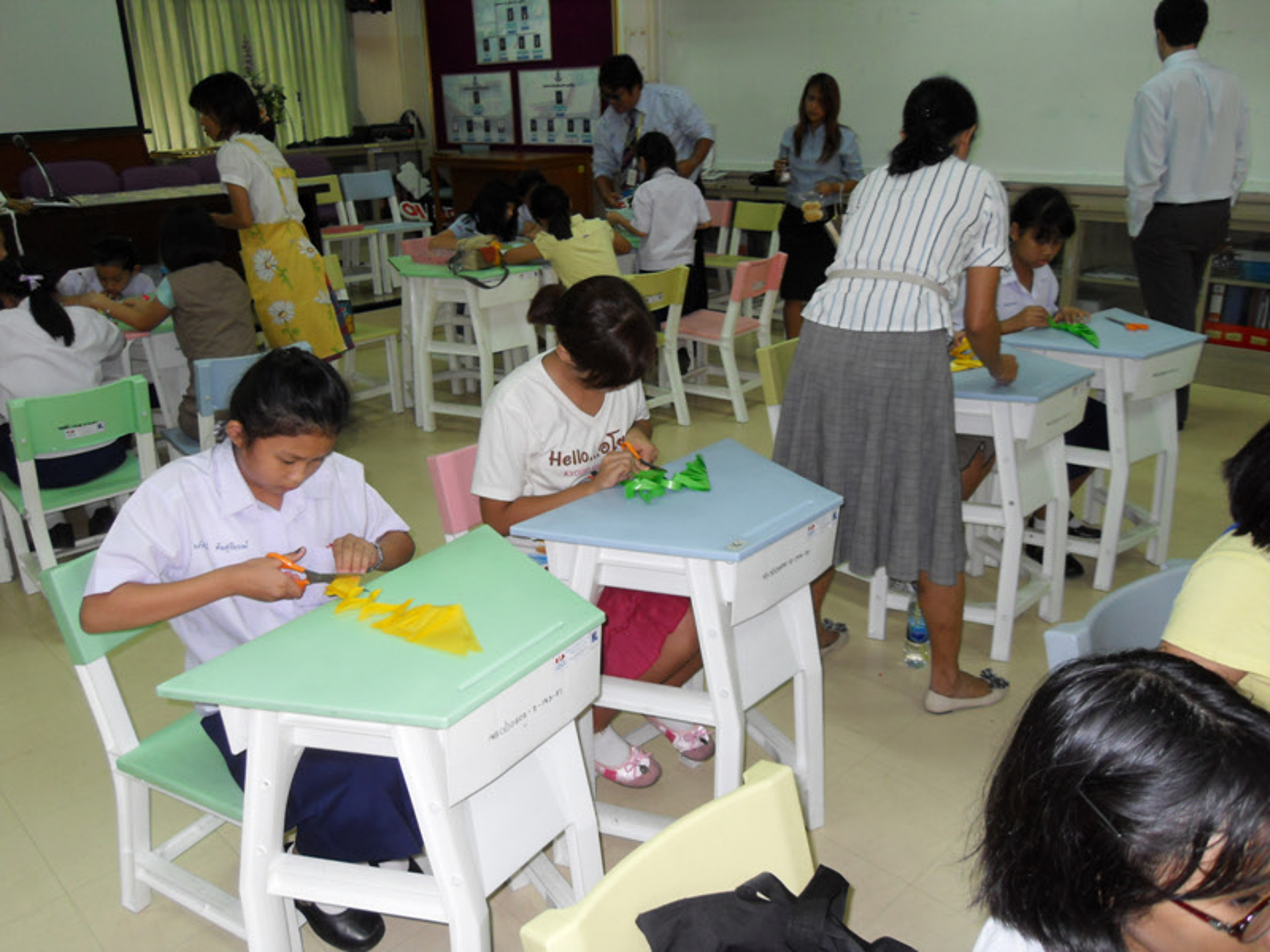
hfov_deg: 63.4
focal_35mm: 28
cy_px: 476
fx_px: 1027
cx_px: 635
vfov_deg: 49.7
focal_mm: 6
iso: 200
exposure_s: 1/45
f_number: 2.8
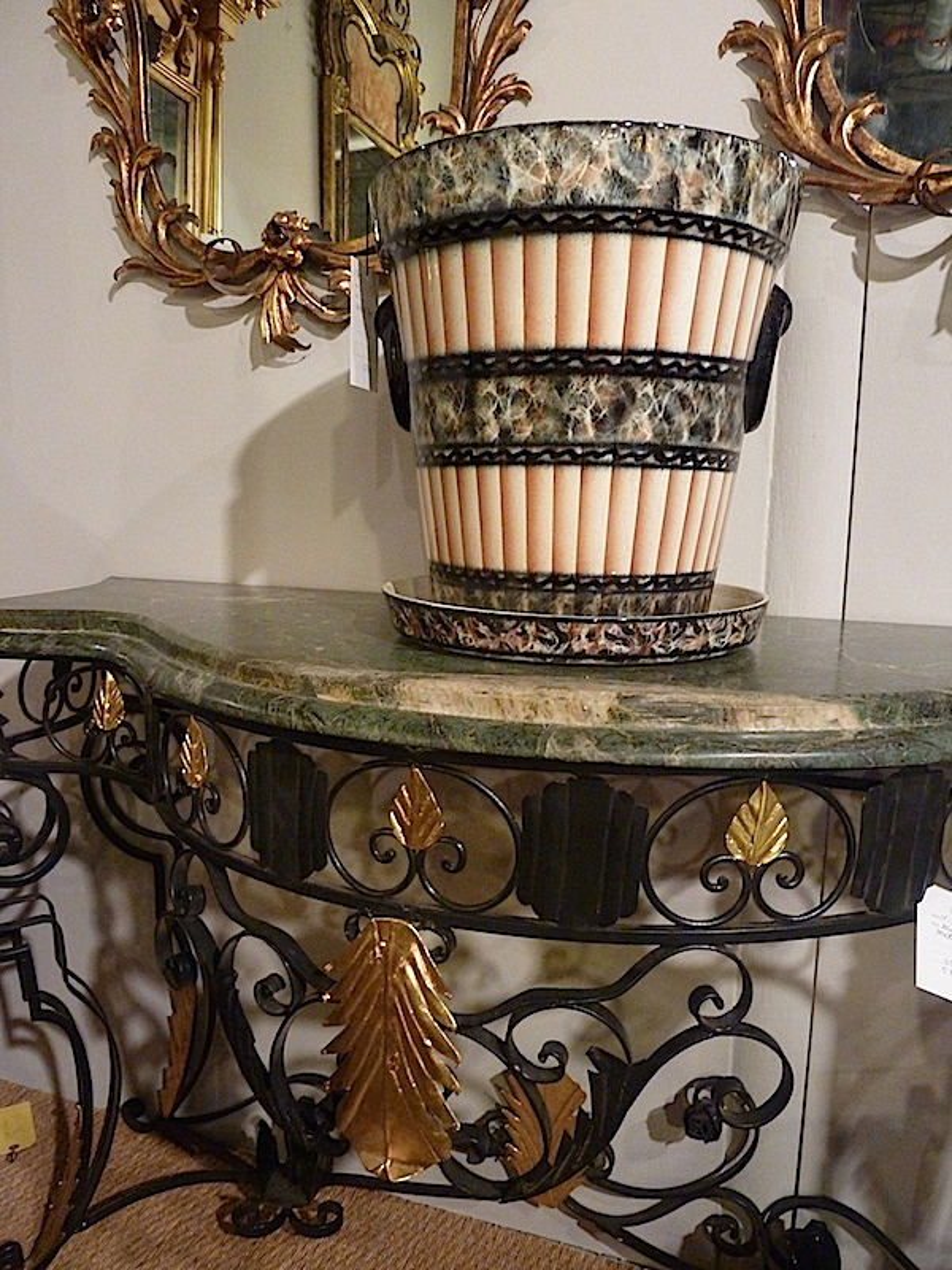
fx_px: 917
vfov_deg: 69.4
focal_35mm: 25
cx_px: 476
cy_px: 635
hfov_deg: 54.9
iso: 400
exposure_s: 1/10
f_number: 3.3
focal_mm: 4.1
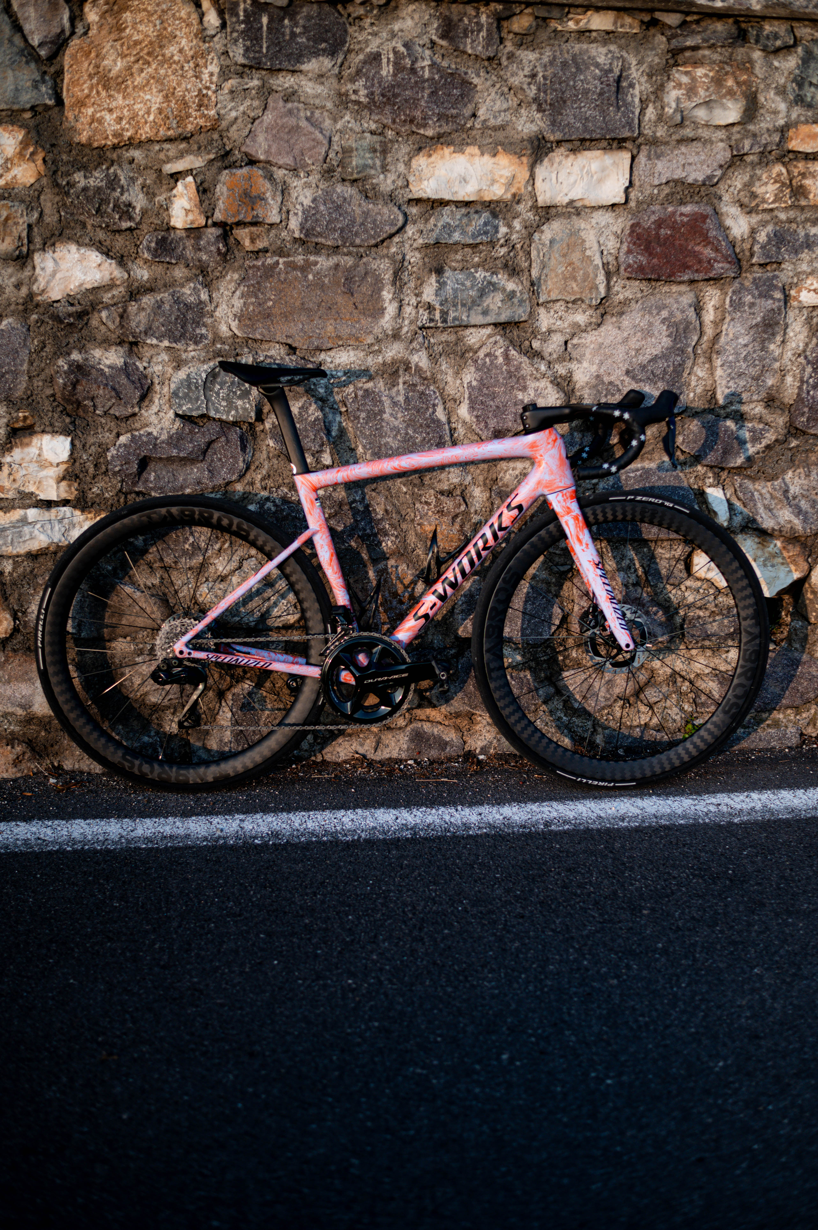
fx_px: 1706
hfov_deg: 27.0
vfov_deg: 39.6
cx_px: 409
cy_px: 615
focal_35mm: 50
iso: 400
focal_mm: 50
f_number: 1.8
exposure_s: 1/4000
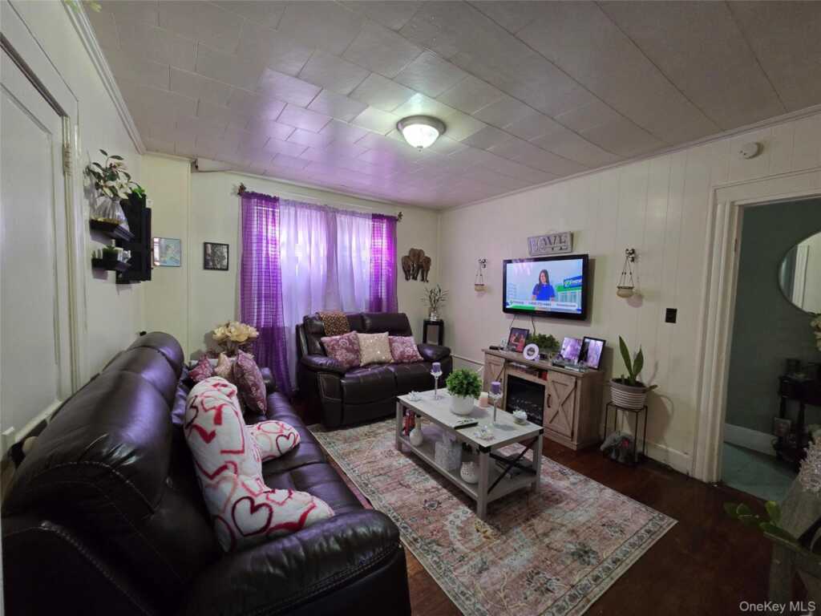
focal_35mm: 13
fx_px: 308
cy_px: 308
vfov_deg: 89.9
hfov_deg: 106.2
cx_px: 410
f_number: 2.2
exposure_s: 1/60
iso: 320
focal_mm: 2.2
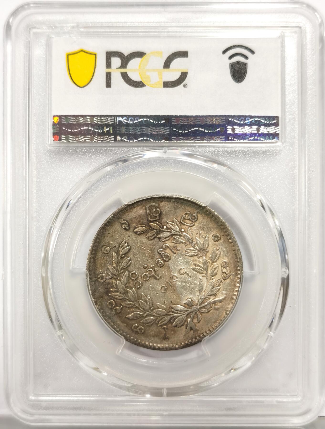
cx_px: 162
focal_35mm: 54
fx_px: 672
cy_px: 214
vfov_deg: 35.4
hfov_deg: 27.2
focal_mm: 5.56
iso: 125
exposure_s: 1/100
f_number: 16
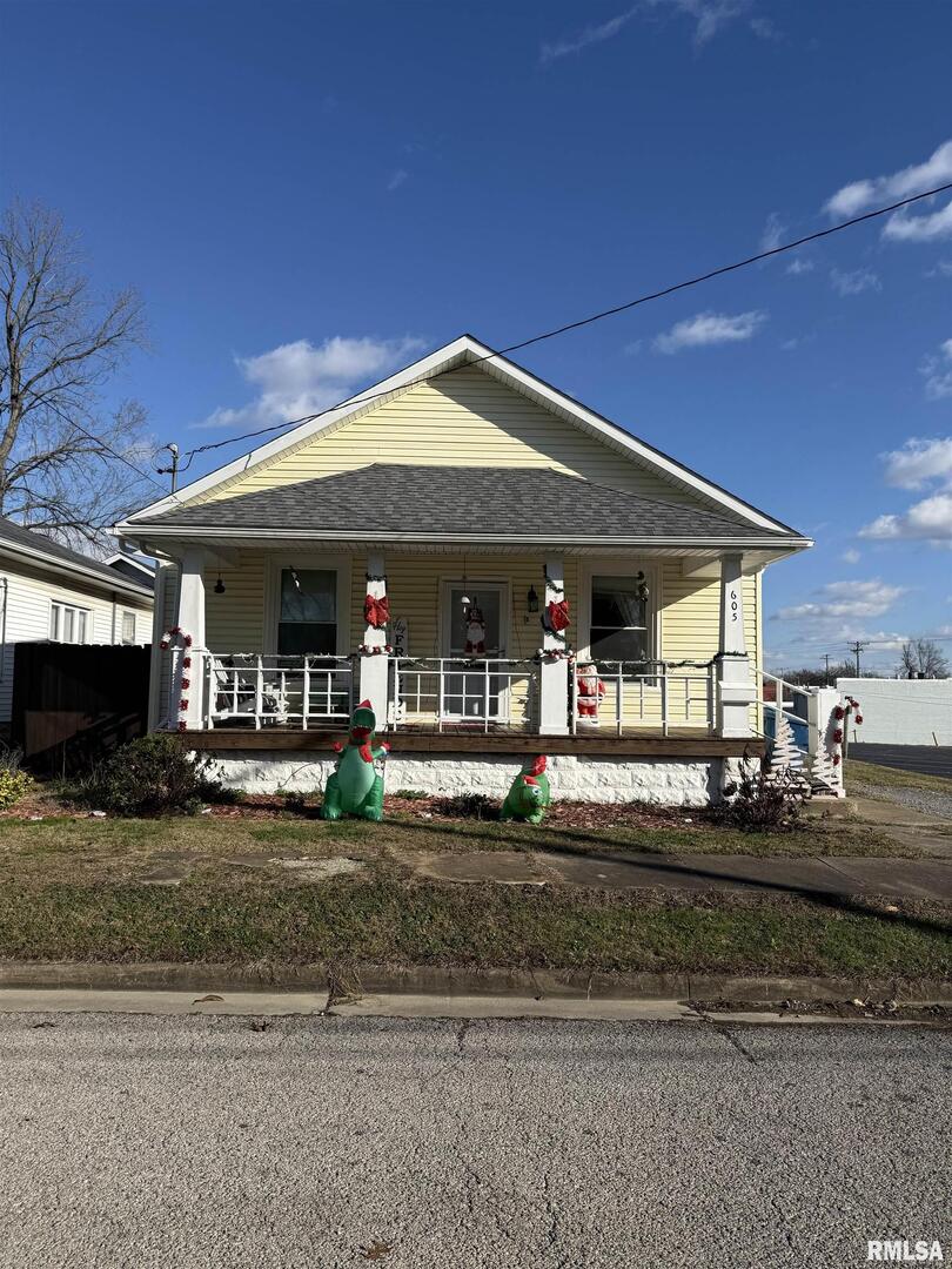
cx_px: 476
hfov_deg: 56.8
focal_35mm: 24
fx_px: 880
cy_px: 634
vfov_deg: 71.6
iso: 80
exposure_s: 1/6173
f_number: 1.78
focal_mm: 6.76
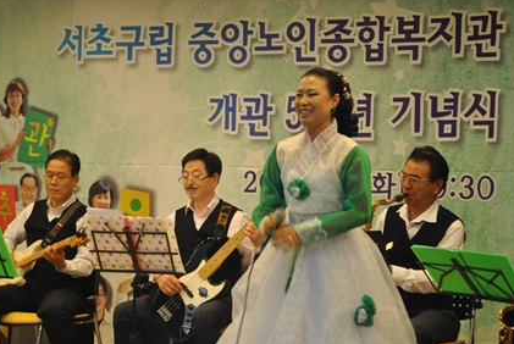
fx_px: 1539
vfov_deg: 12.8
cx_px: 201
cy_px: 221
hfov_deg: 18.9
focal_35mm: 108
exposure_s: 1/30
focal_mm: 55
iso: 500
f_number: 5.6
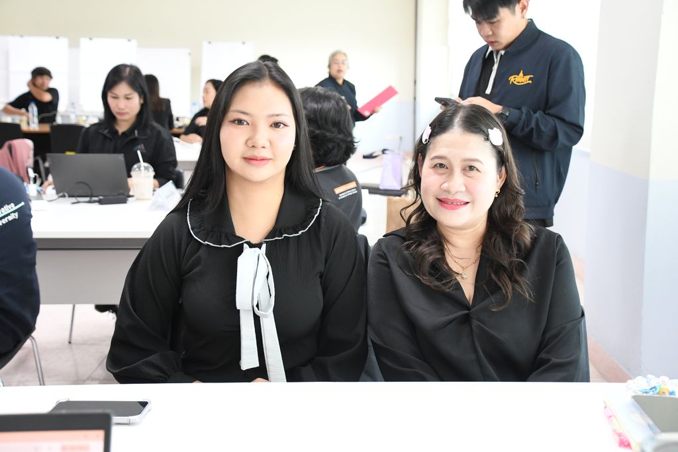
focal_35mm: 48
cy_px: 226
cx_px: 339
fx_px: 904
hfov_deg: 41.1
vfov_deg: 28.1
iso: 1600
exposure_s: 1/60
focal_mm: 32
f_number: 4
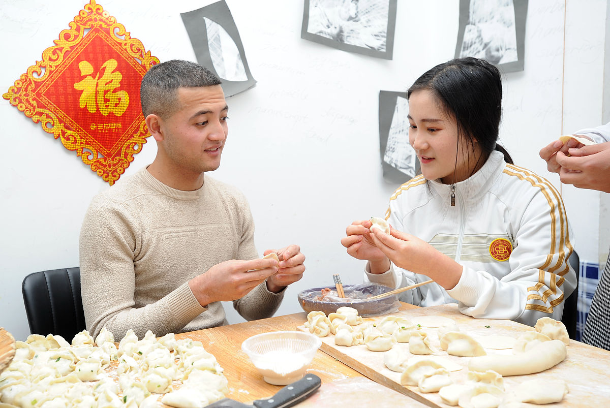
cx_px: 305
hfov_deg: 58.7
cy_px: 204
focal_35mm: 32
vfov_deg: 41.2
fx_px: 543
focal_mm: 32
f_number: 5
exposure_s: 1/60
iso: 200
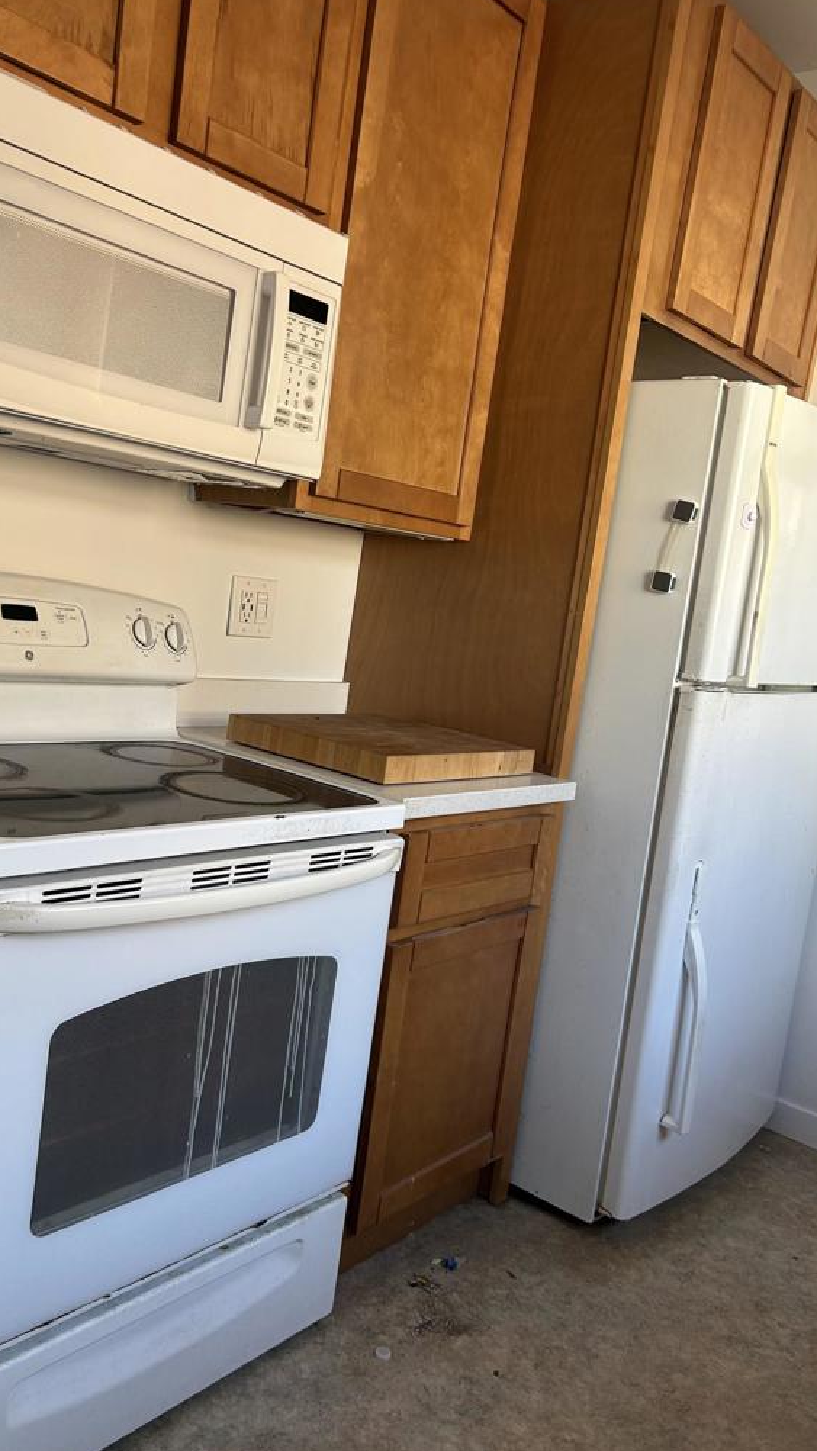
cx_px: 342
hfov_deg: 40.1
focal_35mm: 29
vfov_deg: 66.1
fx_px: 1116
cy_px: 727
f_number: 1.5
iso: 64
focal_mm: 5.7
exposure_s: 1/121
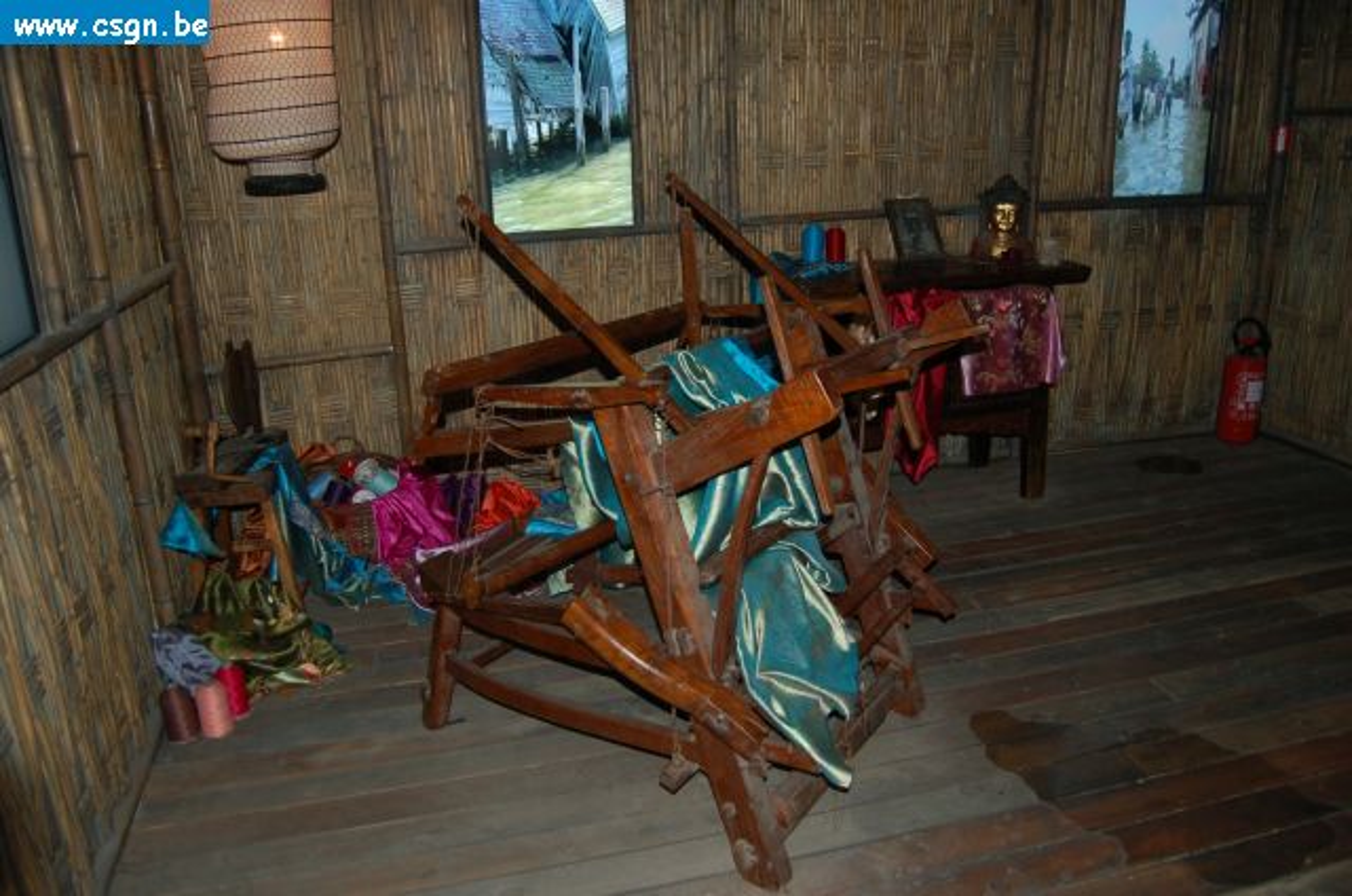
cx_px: 676
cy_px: 448
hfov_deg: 67.5
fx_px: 1012
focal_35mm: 27
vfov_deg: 47.7
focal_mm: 18
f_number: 3.5
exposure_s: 1/60
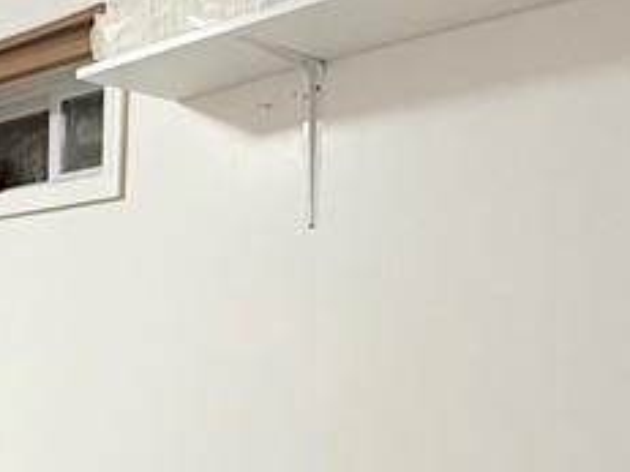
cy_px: 431
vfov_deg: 23.0
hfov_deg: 27.9
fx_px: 1128
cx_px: -98
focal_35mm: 62
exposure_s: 1/120
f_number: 2.2
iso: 320
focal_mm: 2.22
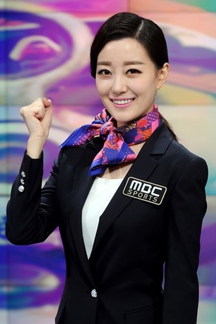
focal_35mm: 145
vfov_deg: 14.2
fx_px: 1306
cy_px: 162
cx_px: 108
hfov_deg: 9.5
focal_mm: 145
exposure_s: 1/200
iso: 1000
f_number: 5
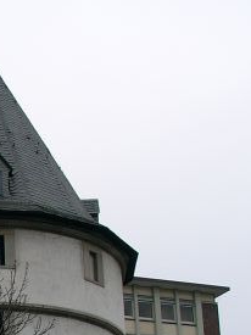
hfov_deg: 14.2
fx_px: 958
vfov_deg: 19.1
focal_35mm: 99
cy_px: 367
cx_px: -99
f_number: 4
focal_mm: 7.13
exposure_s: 1/125
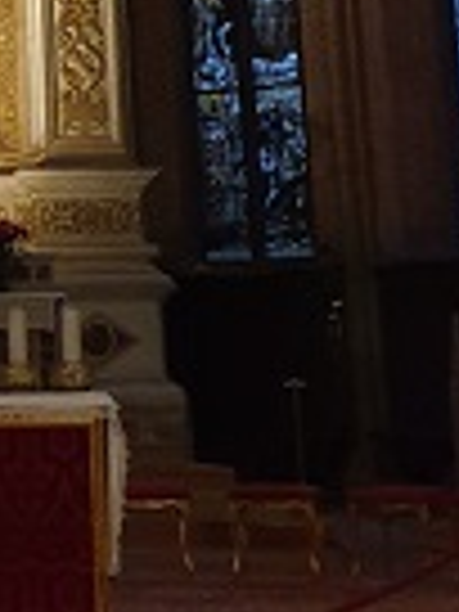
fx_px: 2245
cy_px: -698
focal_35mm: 127
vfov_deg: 13.0
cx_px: -117
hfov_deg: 11.4
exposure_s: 1/14
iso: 250
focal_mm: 4.3
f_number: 1.5
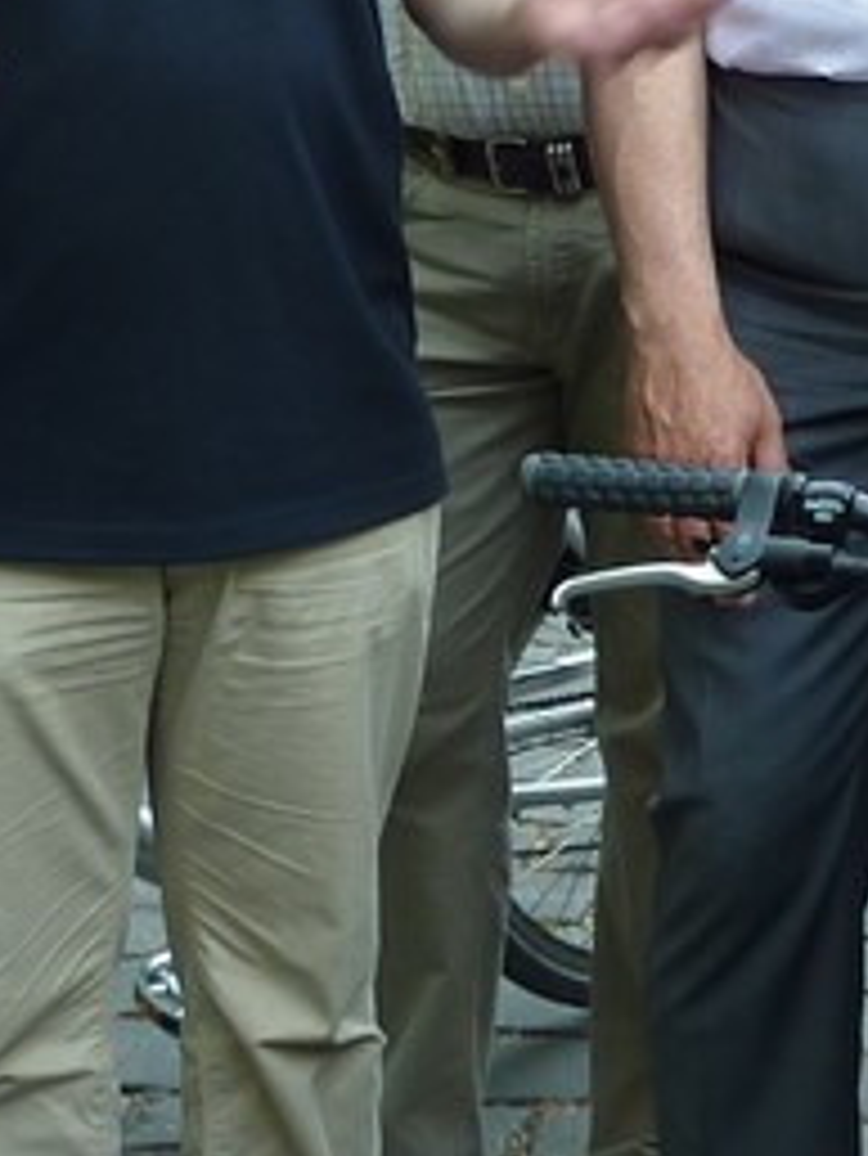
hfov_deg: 13.2
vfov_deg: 17.4
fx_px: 3741
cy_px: 171
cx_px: 675
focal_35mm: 112
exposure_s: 1/50
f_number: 3.3
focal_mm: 4.4
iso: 80
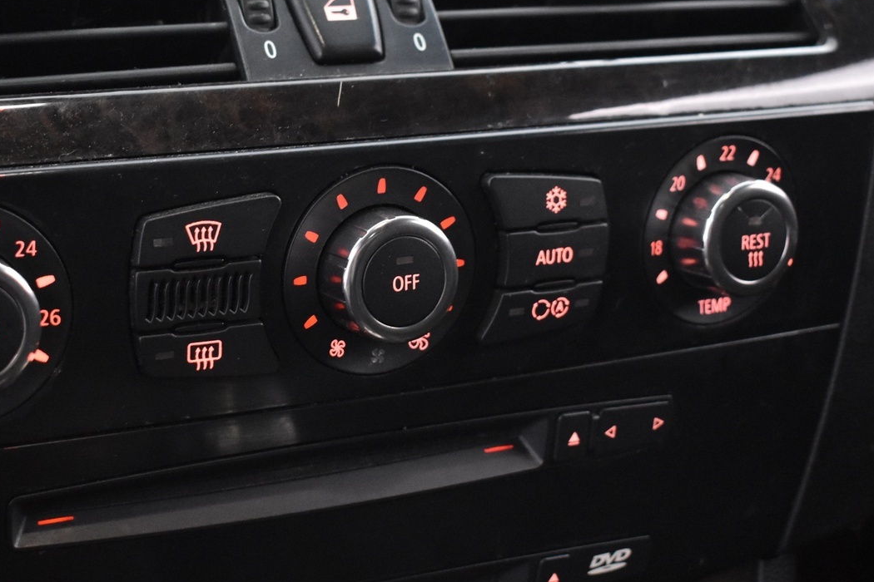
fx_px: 1742
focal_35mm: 72
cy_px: 317
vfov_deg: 19.0
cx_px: 309
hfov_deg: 28.0
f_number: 4.2
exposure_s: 1/13
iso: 3200
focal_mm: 31
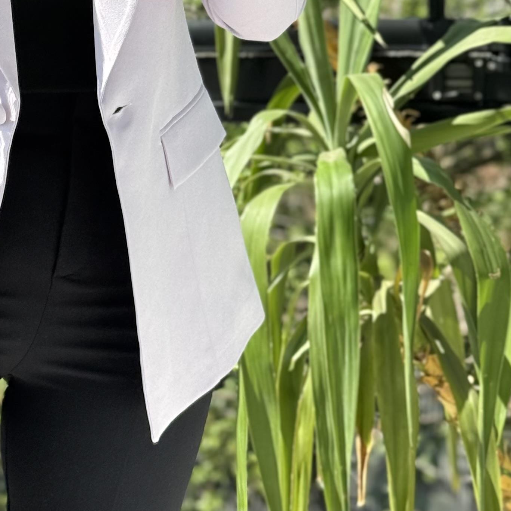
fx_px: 2088
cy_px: 8
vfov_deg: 13.8
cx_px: 54
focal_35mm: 125
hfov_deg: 13.8
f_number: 1.78
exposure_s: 1/917
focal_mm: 6.76
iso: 100
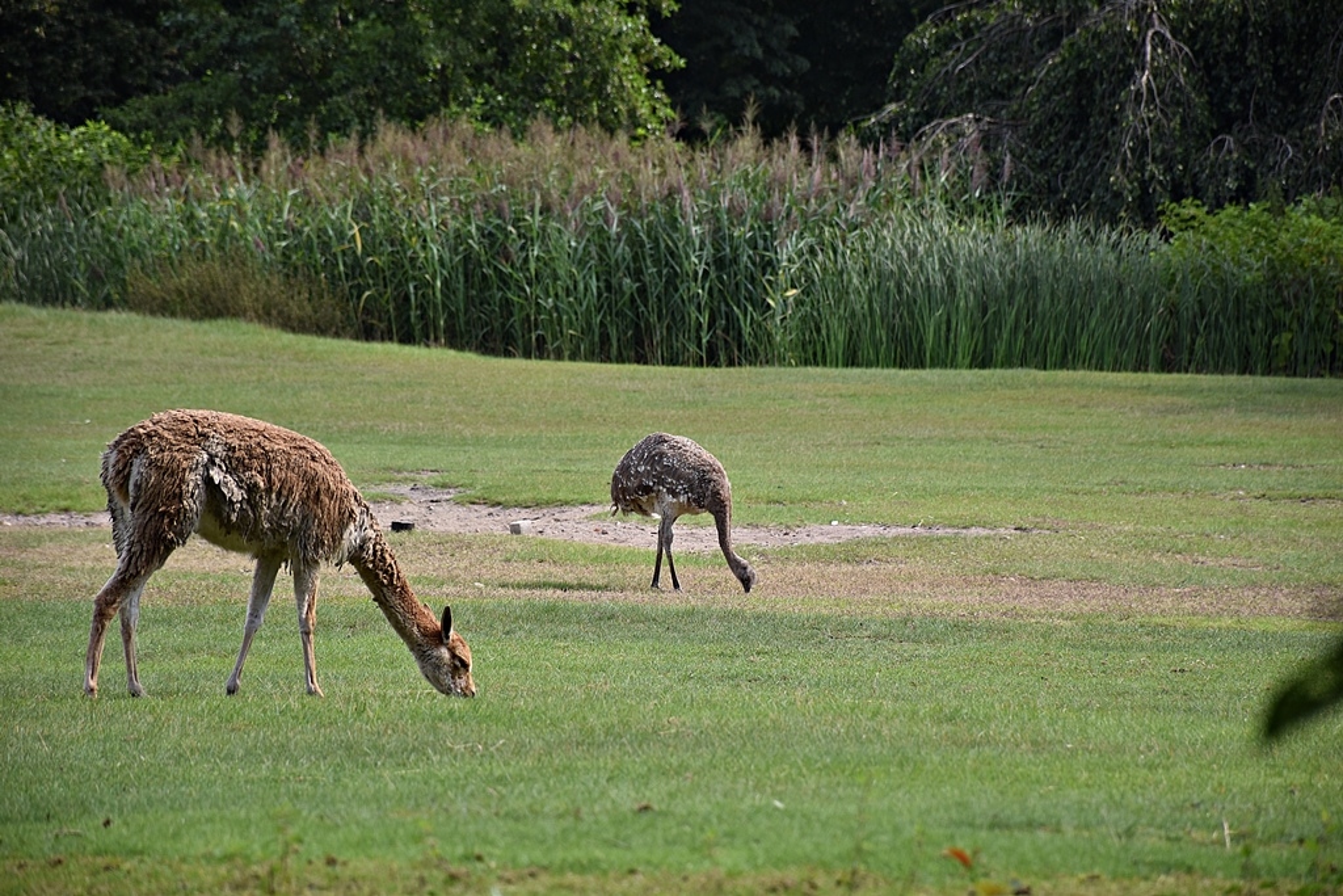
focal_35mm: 210
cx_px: 672
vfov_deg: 6.5
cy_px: 448
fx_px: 7835
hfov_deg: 9.8
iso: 200
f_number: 5.6
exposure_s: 1/500
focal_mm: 140
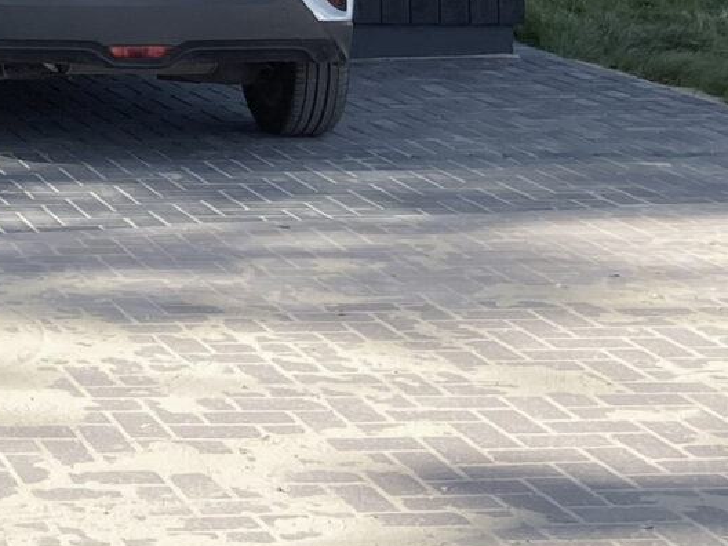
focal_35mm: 126
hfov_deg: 14.0
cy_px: -649
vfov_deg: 10.5
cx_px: -547
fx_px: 2650
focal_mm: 4.25
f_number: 1.8
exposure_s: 1/973
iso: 32
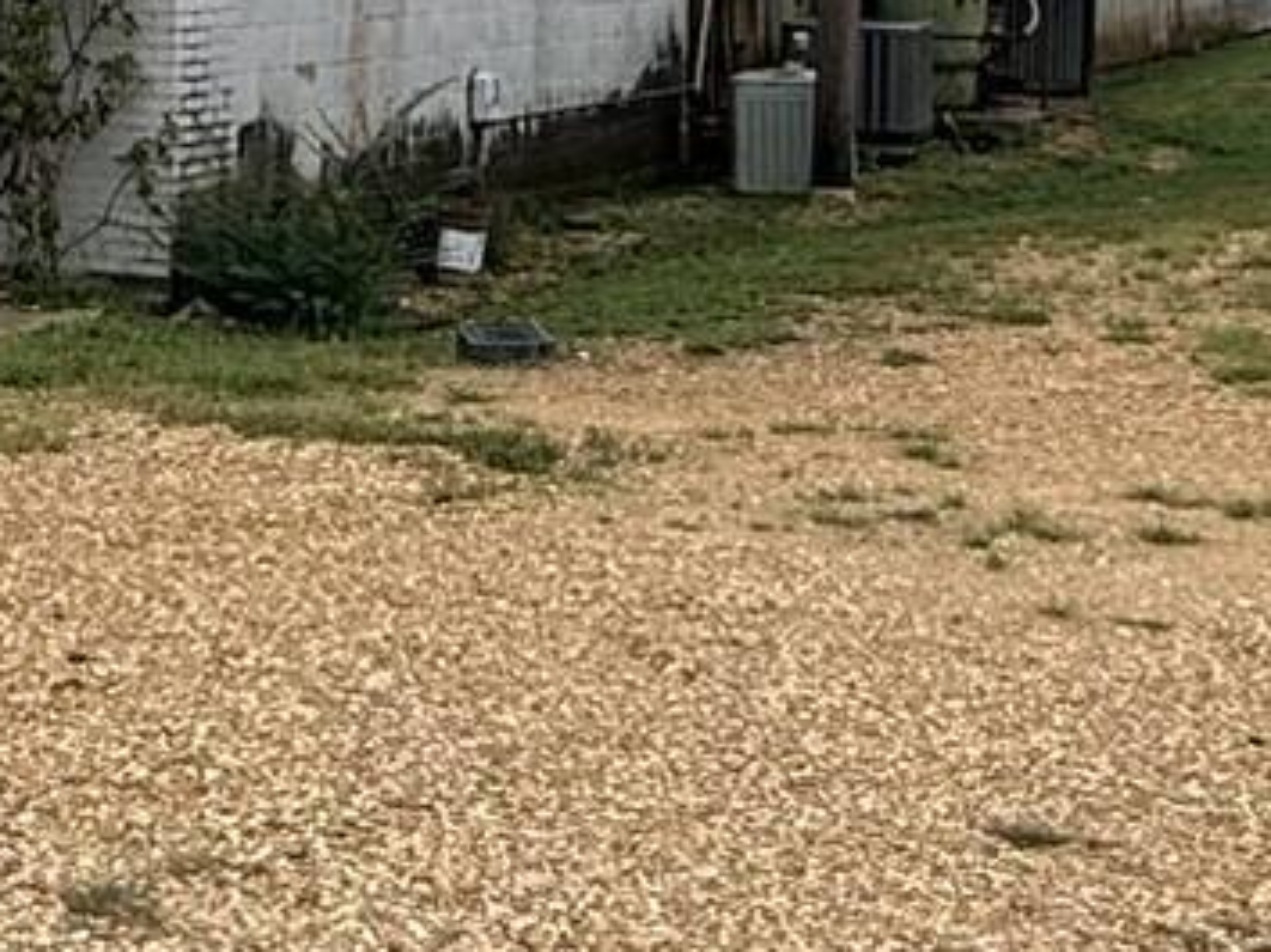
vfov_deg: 17.6
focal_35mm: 81
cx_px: 18
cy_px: -93
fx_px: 2972
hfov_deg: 23.2
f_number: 2.2
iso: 50
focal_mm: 2.22
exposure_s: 1/357
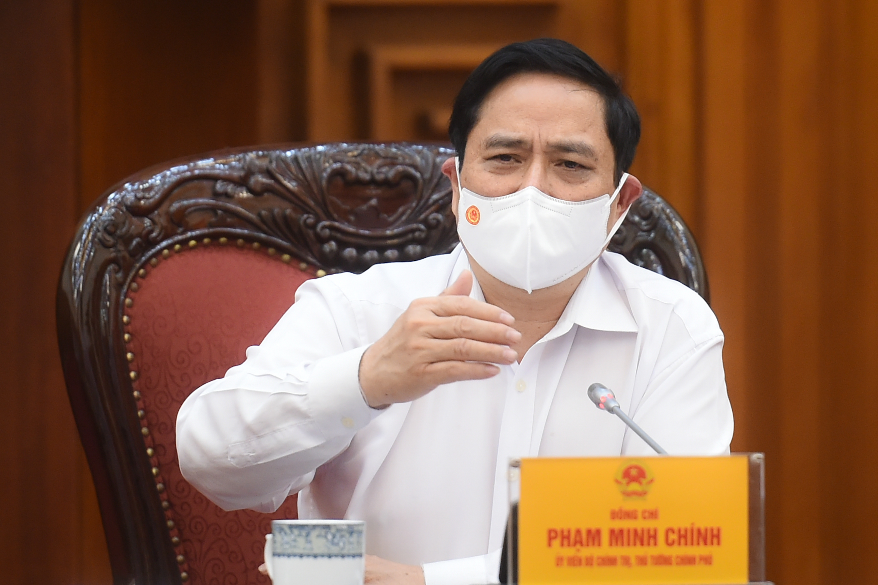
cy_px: 292
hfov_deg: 10.3
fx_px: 4876
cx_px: 439
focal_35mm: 200
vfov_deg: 6.9
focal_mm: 200
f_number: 2.8
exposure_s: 1/250
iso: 2500
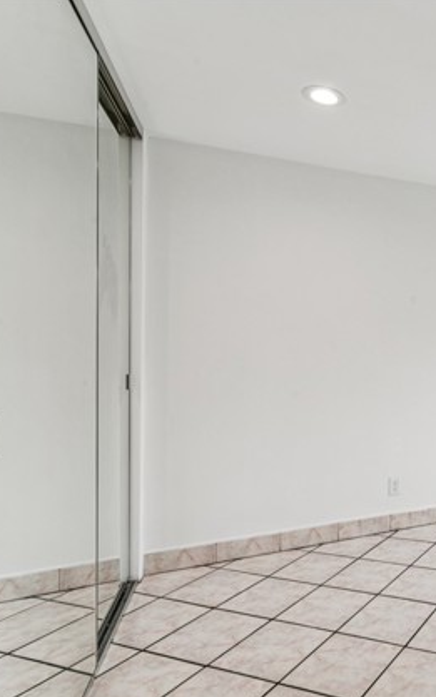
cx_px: 511
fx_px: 487
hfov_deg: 37.6
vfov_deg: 71.2
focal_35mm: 26
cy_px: 349
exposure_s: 1/8
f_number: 13
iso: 100
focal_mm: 16.4
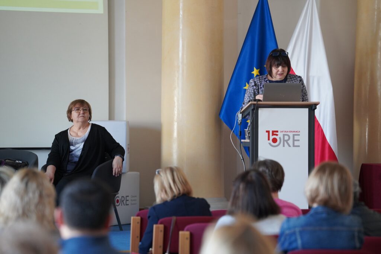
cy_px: 127
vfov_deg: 8.3
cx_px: 190
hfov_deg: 12.4
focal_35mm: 166
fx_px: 1754
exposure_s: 1/200
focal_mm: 165.7
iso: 3200
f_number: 4
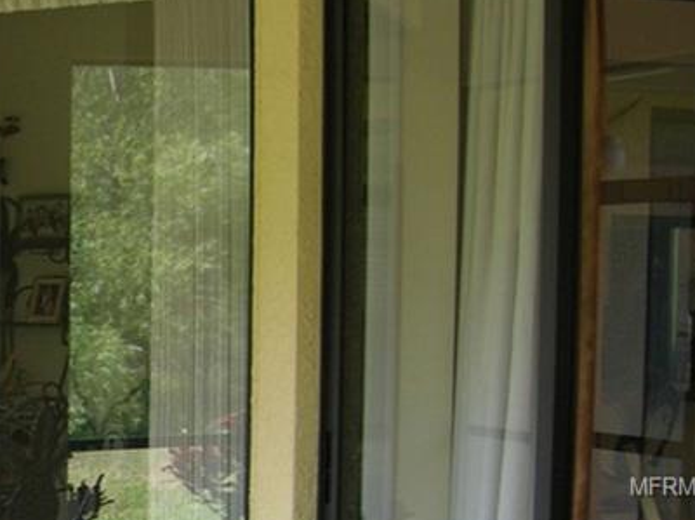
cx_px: -155
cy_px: 488
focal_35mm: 87
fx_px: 1745
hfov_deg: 20.9
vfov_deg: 16.7
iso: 50
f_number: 2.9
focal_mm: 5.7
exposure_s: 1/32.3
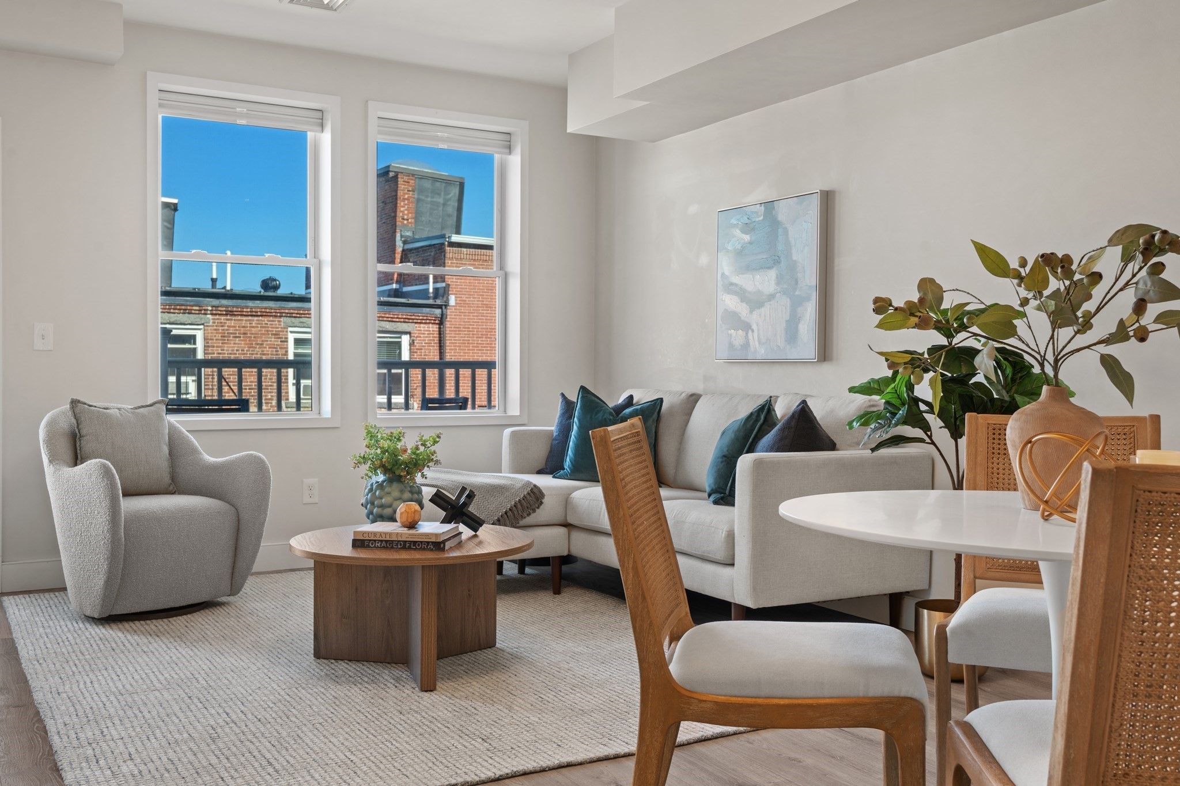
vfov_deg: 37.8
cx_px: 590
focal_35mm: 35
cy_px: 393
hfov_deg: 54.4
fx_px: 1147
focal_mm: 35
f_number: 9
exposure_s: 1/1.25
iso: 200
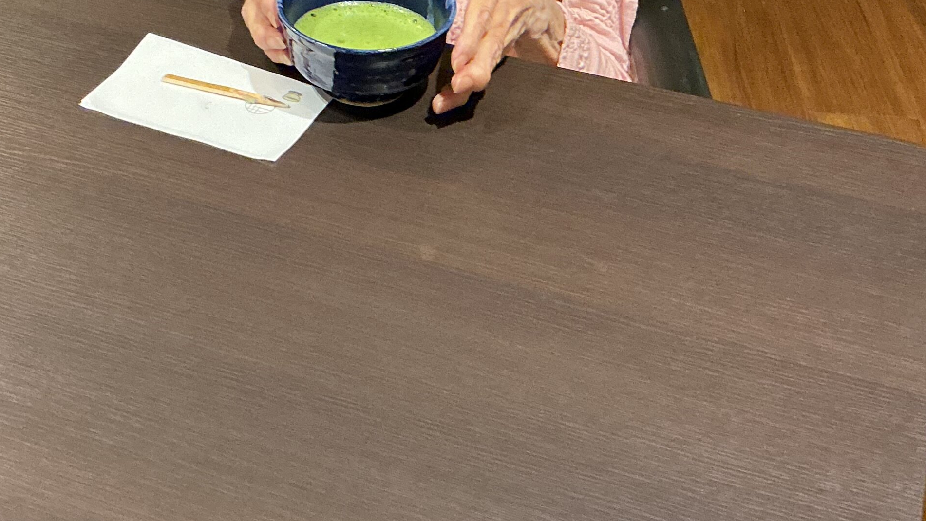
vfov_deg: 17.2
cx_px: 322
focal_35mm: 67
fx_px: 1645
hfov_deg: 31.2
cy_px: -101
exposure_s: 1/50
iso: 200
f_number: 1.8
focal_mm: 3
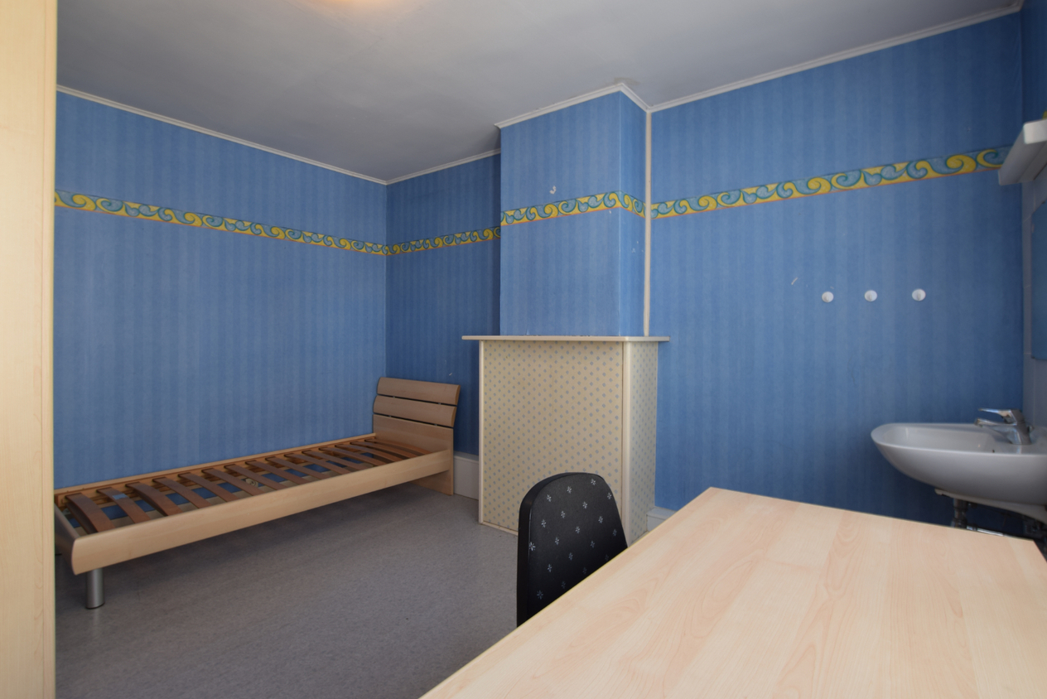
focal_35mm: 16
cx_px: 549
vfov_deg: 73.8
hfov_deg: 96.6
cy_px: 338
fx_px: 466
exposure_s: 1/1.3
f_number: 9
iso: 100
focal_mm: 10
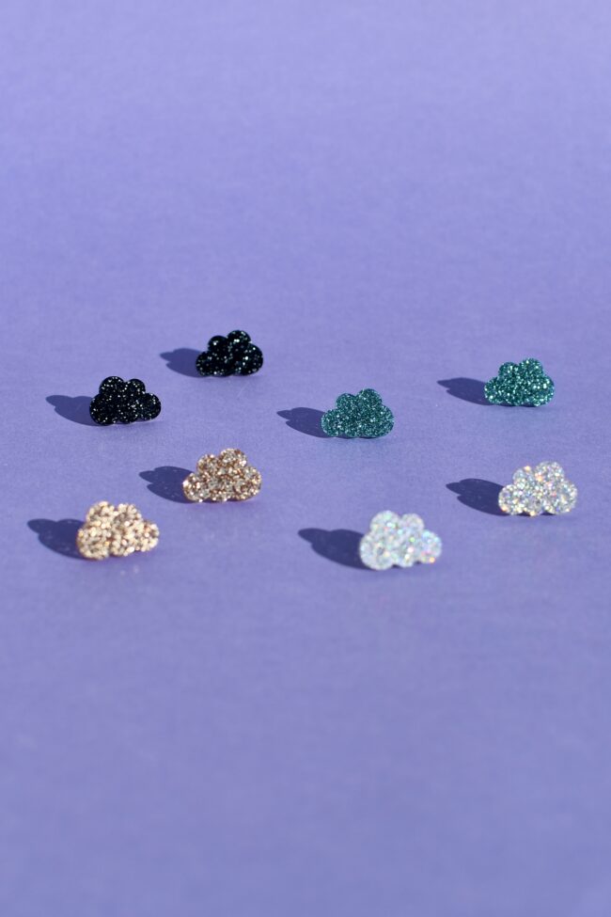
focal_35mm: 52
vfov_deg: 38.2
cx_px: 306
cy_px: 458
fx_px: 1324
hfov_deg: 26.0
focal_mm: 35
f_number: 4
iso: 125
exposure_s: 1/2500
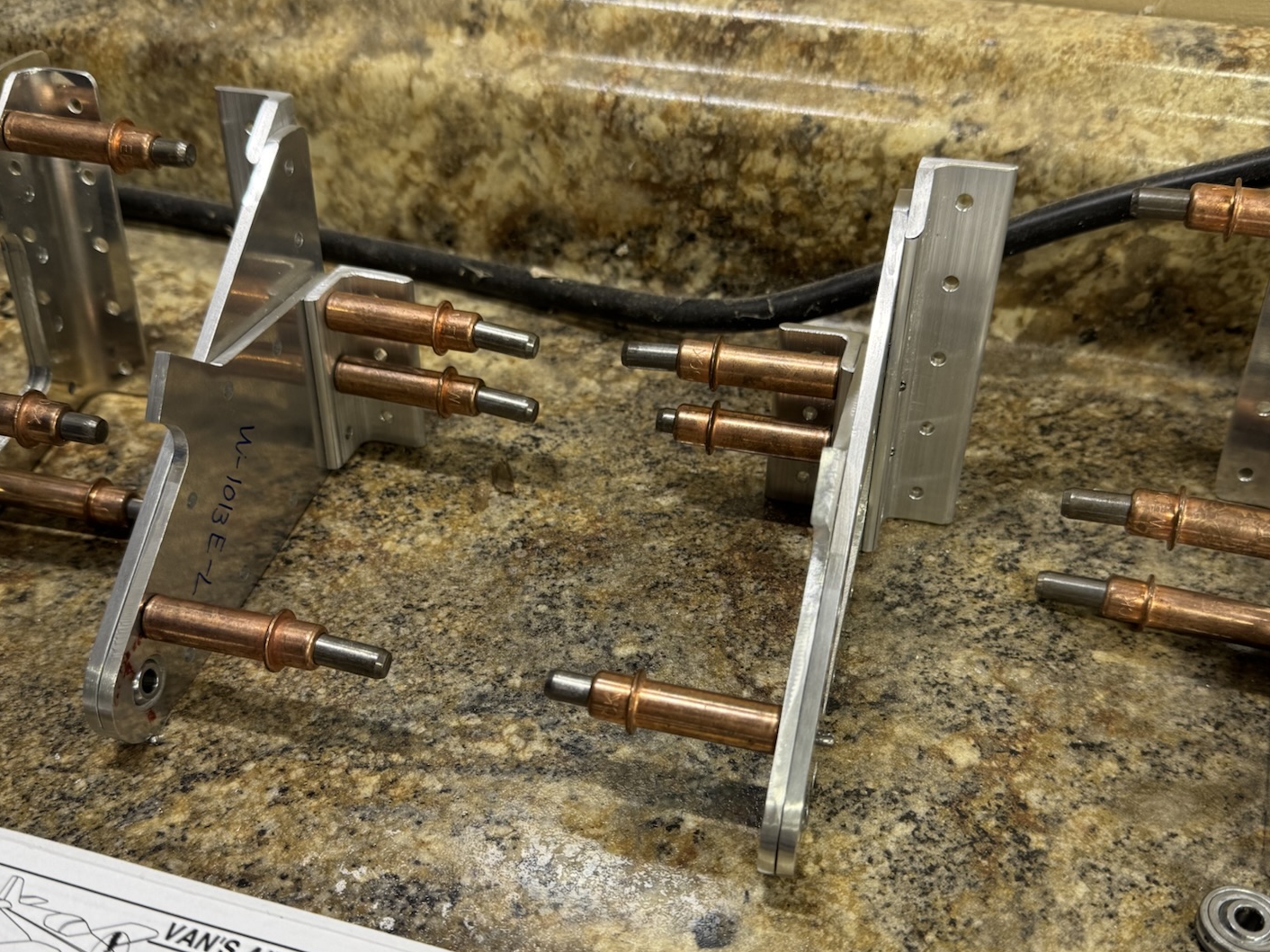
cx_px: 622
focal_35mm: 34
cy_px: 553
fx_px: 1247
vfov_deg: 41.7
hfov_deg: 54.0
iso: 160
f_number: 1.78
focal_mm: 6.76
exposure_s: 1/120
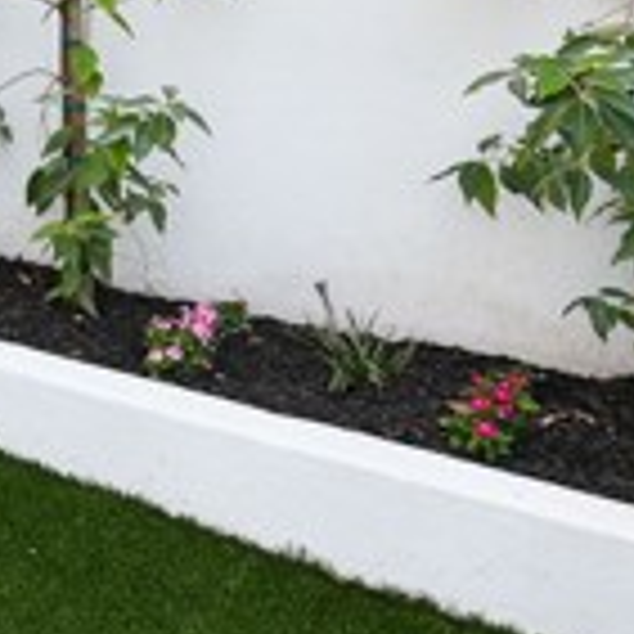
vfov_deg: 25.6
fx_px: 1202
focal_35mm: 58
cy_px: -178
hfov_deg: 23.5
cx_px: -319
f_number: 4.5
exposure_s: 1/80
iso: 400
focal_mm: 10
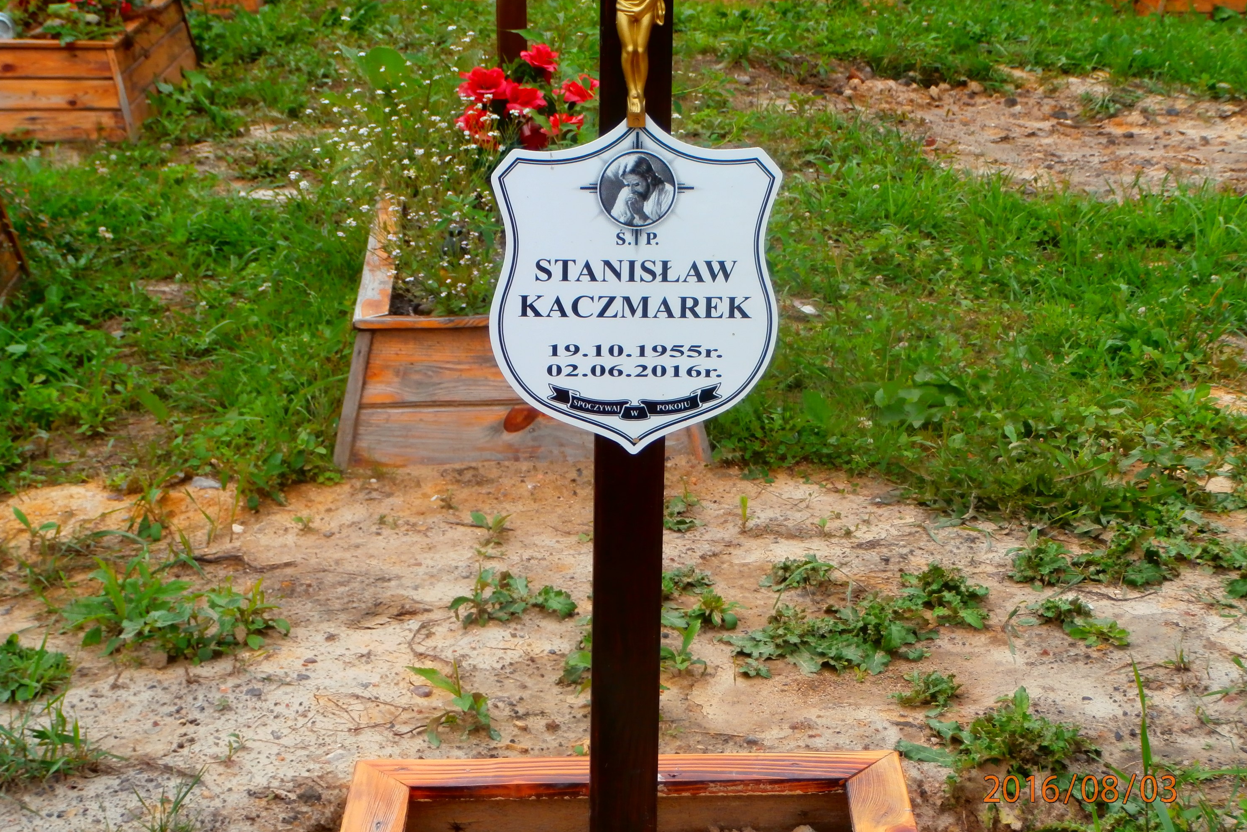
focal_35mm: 71
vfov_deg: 19.2
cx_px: 623
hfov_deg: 28.5
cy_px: 417
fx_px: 2459
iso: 100
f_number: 4.7
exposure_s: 1/400
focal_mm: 12.1
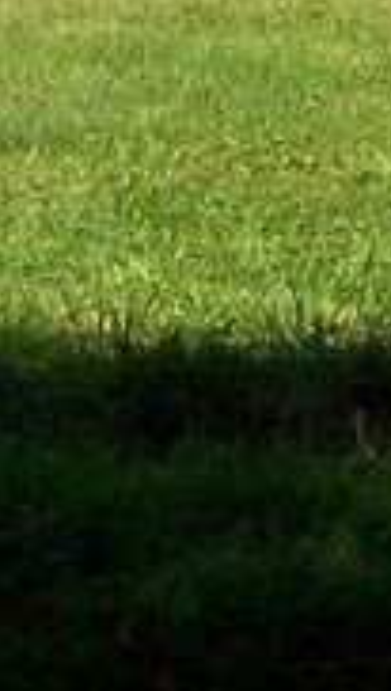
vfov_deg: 9.1
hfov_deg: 5.5
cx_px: 357
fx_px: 4036
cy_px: -742
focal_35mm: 220
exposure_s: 1/495
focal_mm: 6
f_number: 4.8
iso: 80
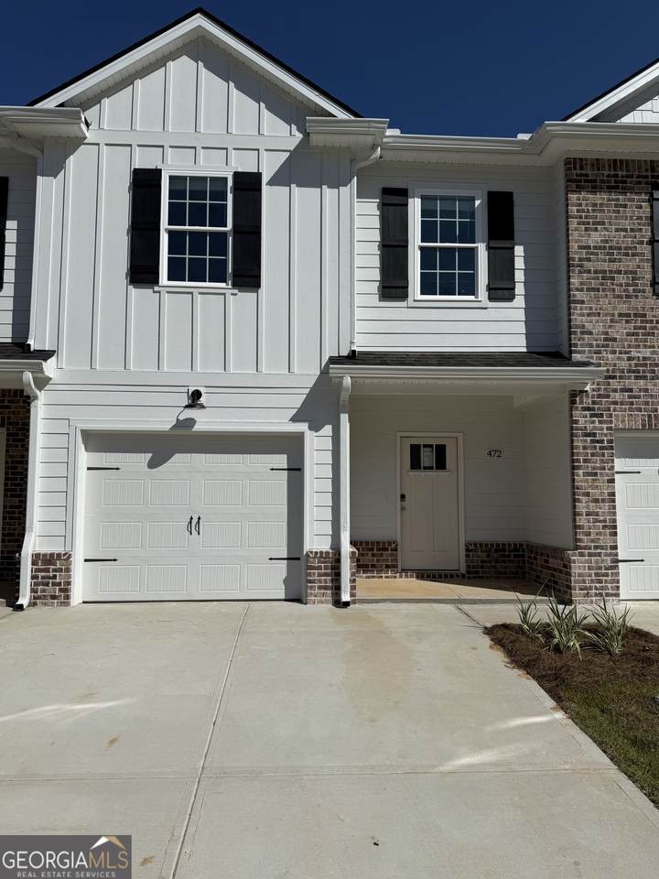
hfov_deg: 56.8
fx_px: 609
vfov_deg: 71.6
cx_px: 330
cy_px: 440
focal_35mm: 24
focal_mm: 6.76
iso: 64
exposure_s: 1/14286
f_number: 1.78
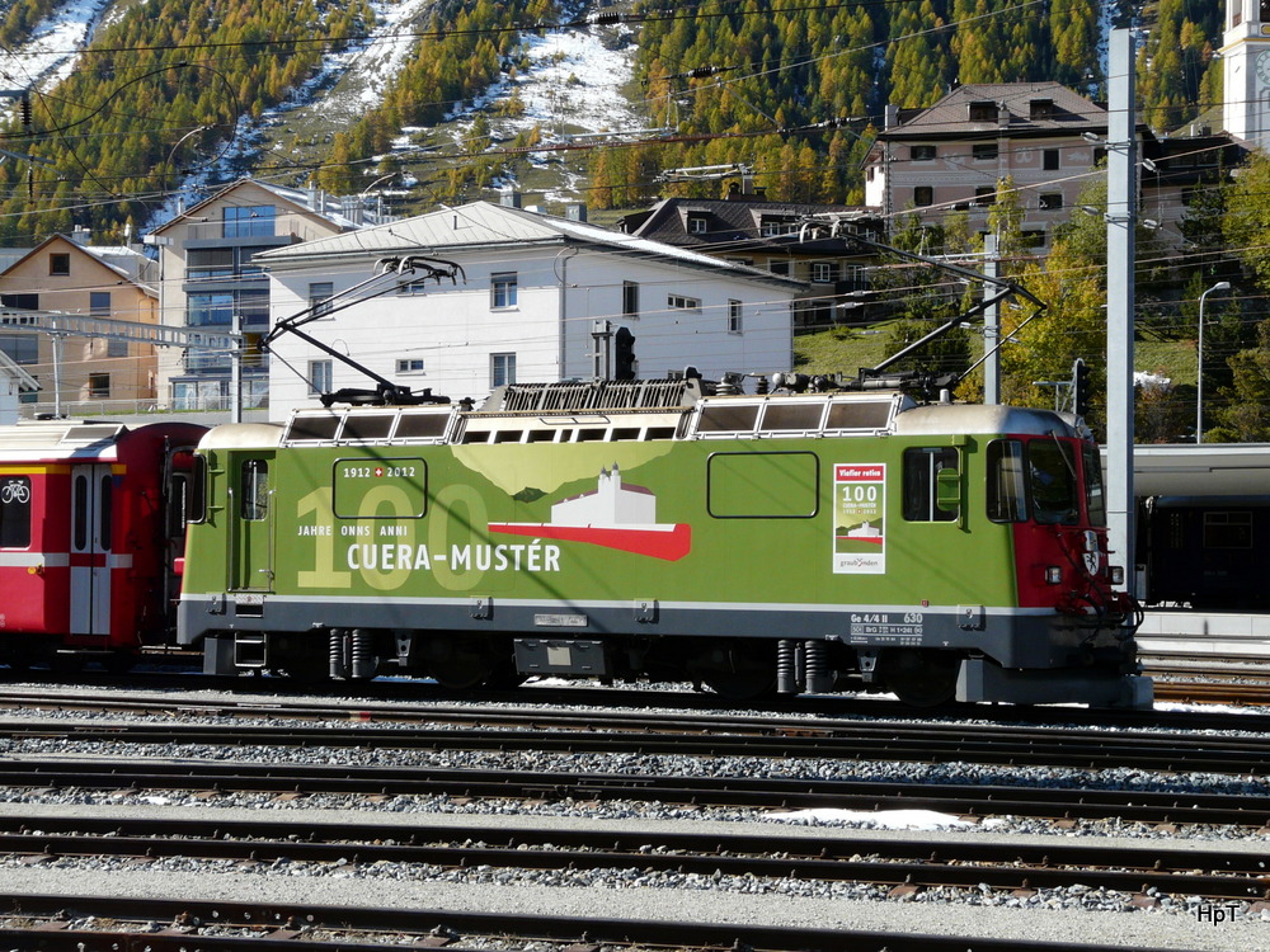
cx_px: 635
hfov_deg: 28.2
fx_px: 2531
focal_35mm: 69
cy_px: 476
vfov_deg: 21.3
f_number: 5.6
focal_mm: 11.4
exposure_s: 1/320
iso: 100
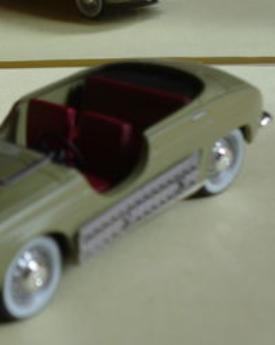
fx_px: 917
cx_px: 21
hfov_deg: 16.8
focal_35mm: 90
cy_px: 145
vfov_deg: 21.3
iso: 100
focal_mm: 10
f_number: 4.4
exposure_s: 1/80
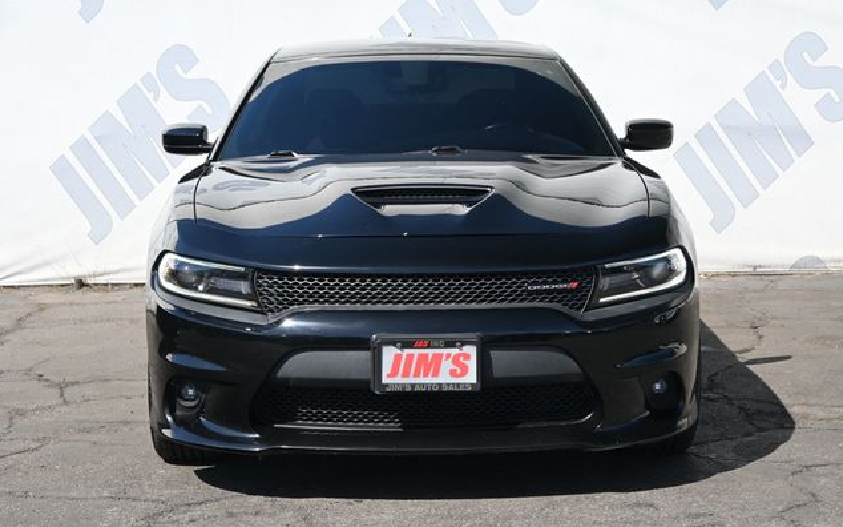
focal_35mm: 73
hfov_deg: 28.4
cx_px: 422
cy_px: 249
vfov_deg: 18.0
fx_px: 1666
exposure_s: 1/250
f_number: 6
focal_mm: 47
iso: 160
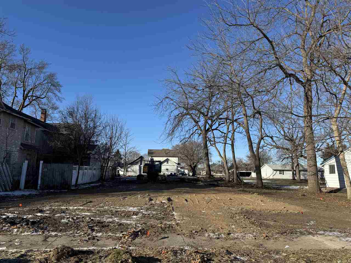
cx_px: 176
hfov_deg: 71.6
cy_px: 132
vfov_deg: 56.8
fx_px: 243
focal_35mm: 24
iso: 80
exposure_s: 1/4049
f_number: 1.78
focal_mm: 6.76
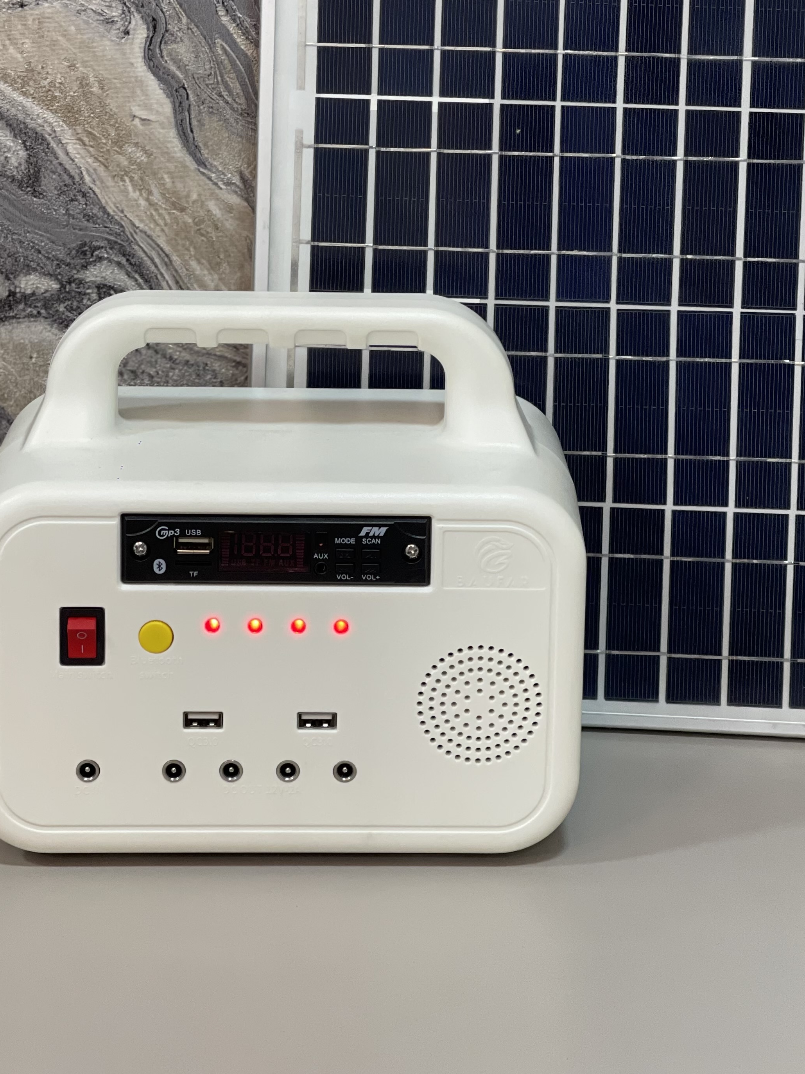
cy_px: 305
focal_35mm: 94
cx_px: 452
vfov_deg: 20.7
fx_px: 2914
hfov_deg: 15.7
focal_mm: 7.5
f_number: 2.2
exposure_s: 1/120
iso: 200
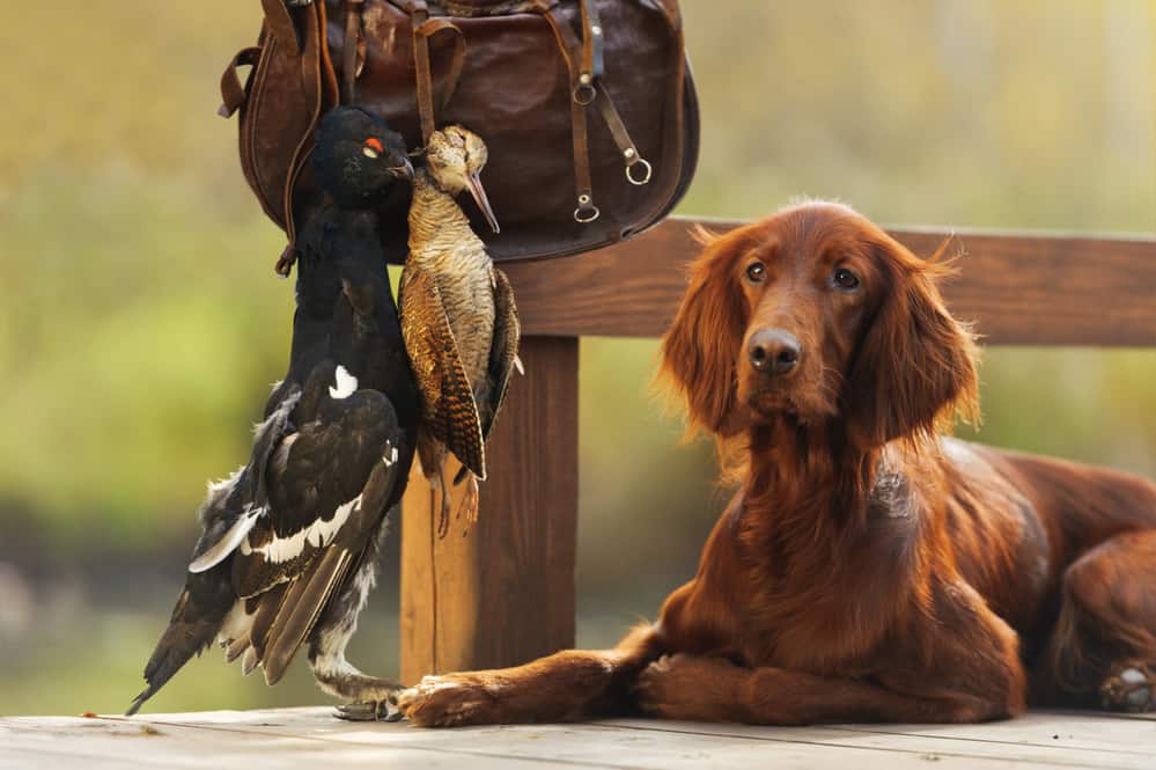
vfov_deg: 7.4
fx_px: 5937
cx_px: 578
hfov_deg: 11.1
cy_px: 385
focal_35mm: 185
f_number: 2.8
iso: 200
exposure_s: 1/800
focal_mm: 185
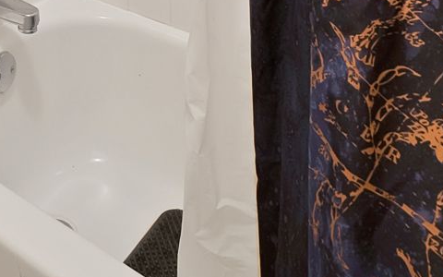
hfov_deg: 33.6
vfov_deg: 17.3
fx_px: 616
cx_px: -62
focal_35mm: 51
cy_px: -296
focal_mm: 12
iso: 640
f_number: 9
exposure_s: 1.6
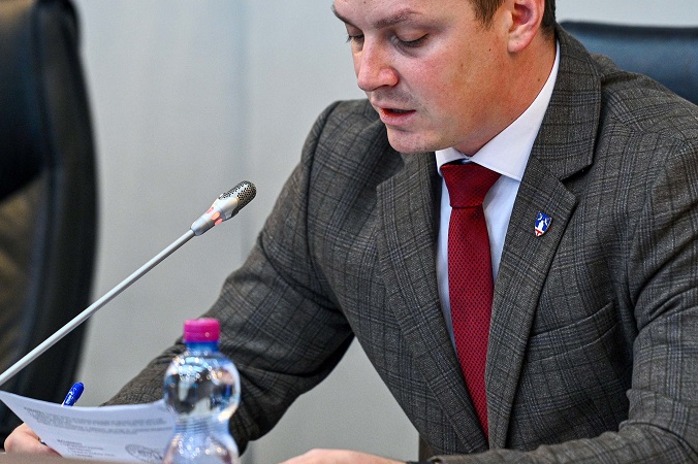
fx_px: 5504
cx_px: 422
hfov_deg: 7.3
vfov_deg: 4.8
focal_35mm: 284
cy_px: 121
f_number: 2.8
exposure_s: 1/200
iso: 1600
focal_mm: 160
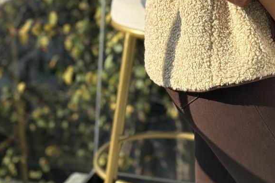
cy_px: -115
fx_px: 886
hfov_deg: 17.5
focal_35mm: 116
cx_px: 223
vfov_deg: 11.2
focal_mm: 6.76
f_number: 1.78
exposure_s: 1/1149
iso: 80
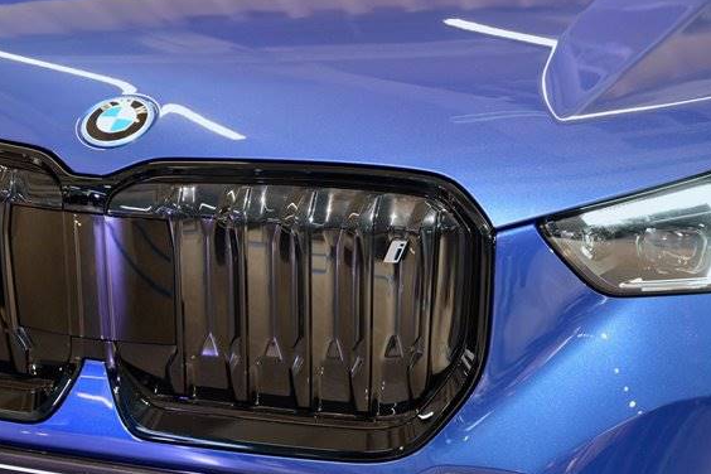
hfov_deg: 16.1
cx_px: 314
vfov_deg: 10.8
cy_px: 322
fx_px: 2508
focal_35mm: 127
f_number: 3.2
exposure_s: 1/160
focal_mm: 70
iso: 1600
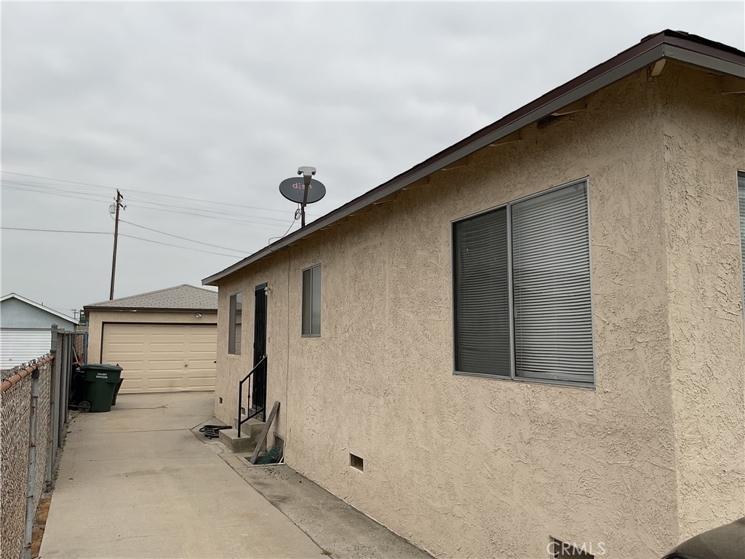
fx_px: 624
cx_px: 372
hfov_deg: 61.7
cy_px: 280
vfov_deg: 48.2
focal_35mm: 29
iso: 16
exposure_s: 1/3534
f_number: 1.8
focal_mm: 3
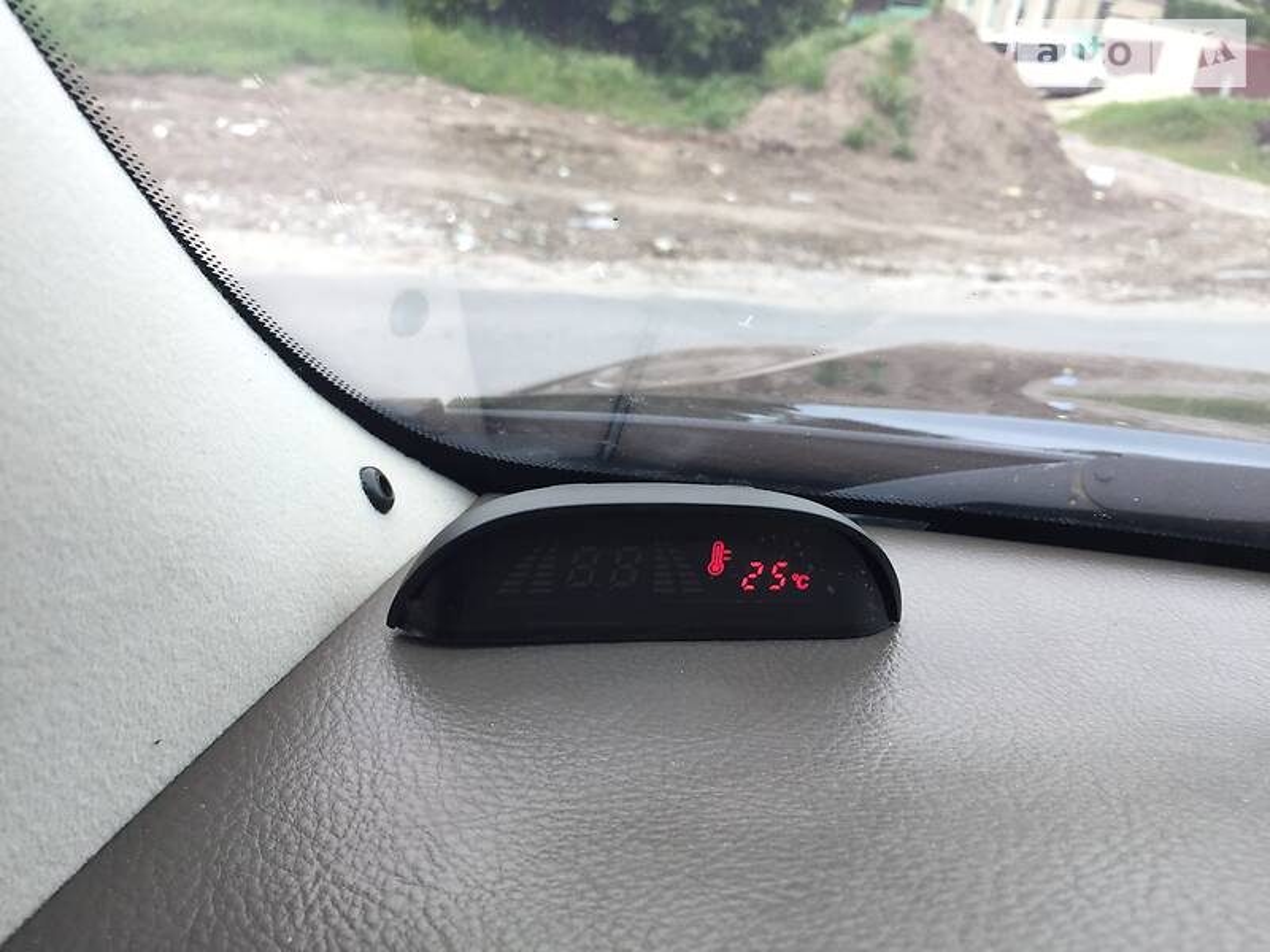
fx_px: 1064
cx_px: 635
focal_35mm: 29
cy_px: 476
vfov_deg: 48.2
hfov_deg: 61.7
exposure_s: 1/100
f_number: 2.2
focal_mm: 4.2
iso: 32
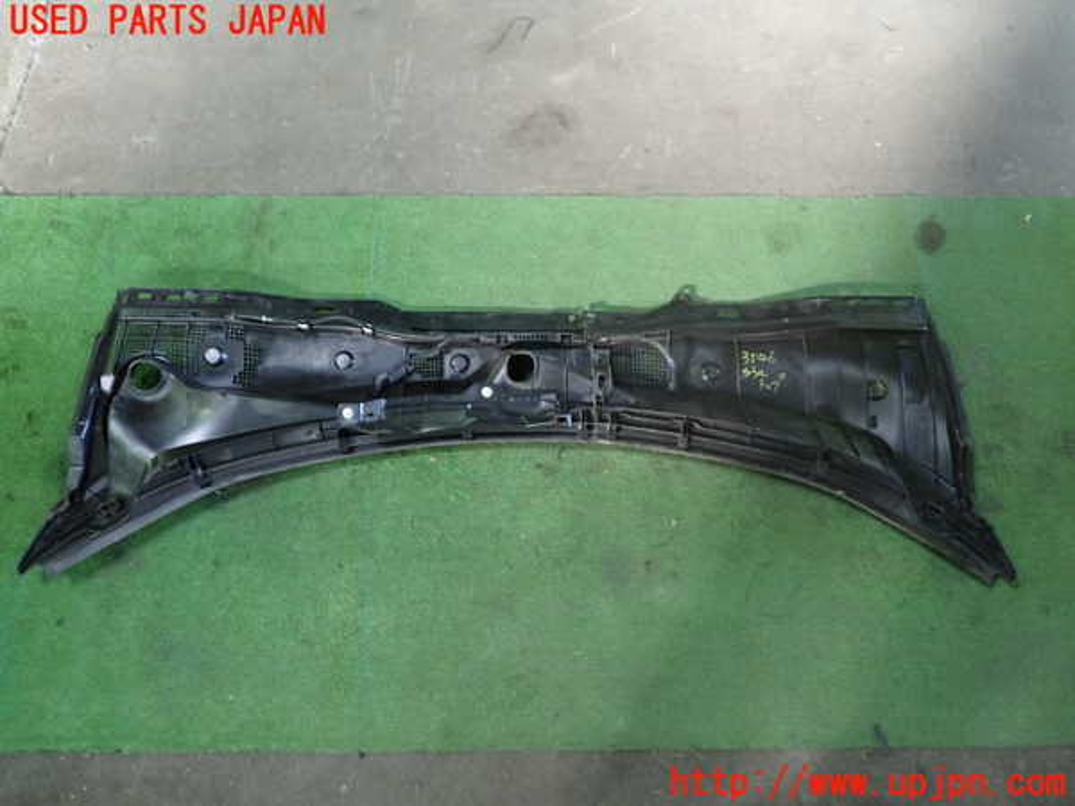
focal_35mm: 30
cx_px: 538
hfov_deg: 60.0
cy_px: 403
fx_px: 932
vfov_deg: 46.8
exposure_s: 1/30
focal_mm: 5.4
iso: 320
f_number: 2.3
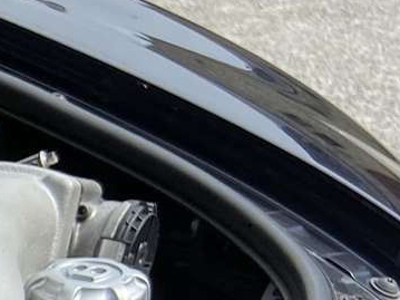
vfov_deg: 9.6
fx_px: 1675
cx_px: -631
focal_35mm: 145
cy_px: 574
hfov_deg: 11.0
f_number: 1.8
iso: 32
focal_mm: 4.25
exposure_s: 1/1346
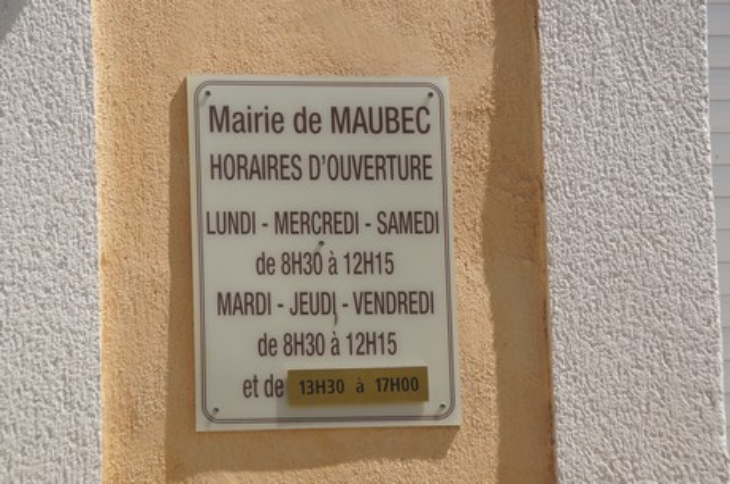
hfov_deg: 15.2
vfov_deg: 10.1
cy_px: 242
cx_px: 365
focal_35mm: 135
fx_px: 2733
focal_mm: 90
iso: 100
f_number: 7.1
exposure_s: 1/320
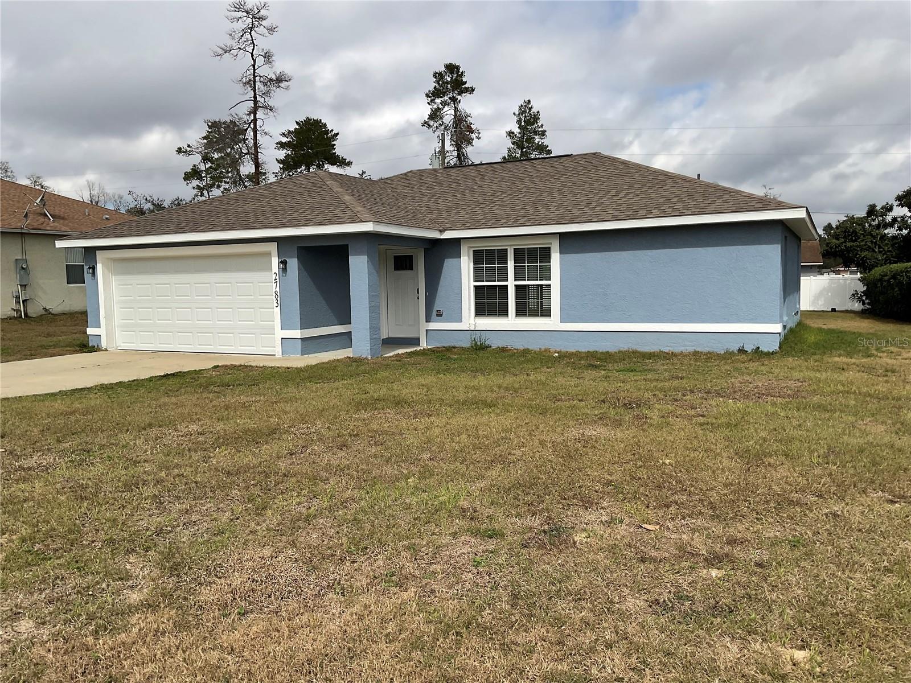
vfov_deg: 48.2
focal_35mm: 29
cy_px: 342
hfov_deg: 61.7
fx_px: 763
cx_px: 456
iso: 16
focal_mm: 3
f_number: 1.8
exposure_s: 1/2959
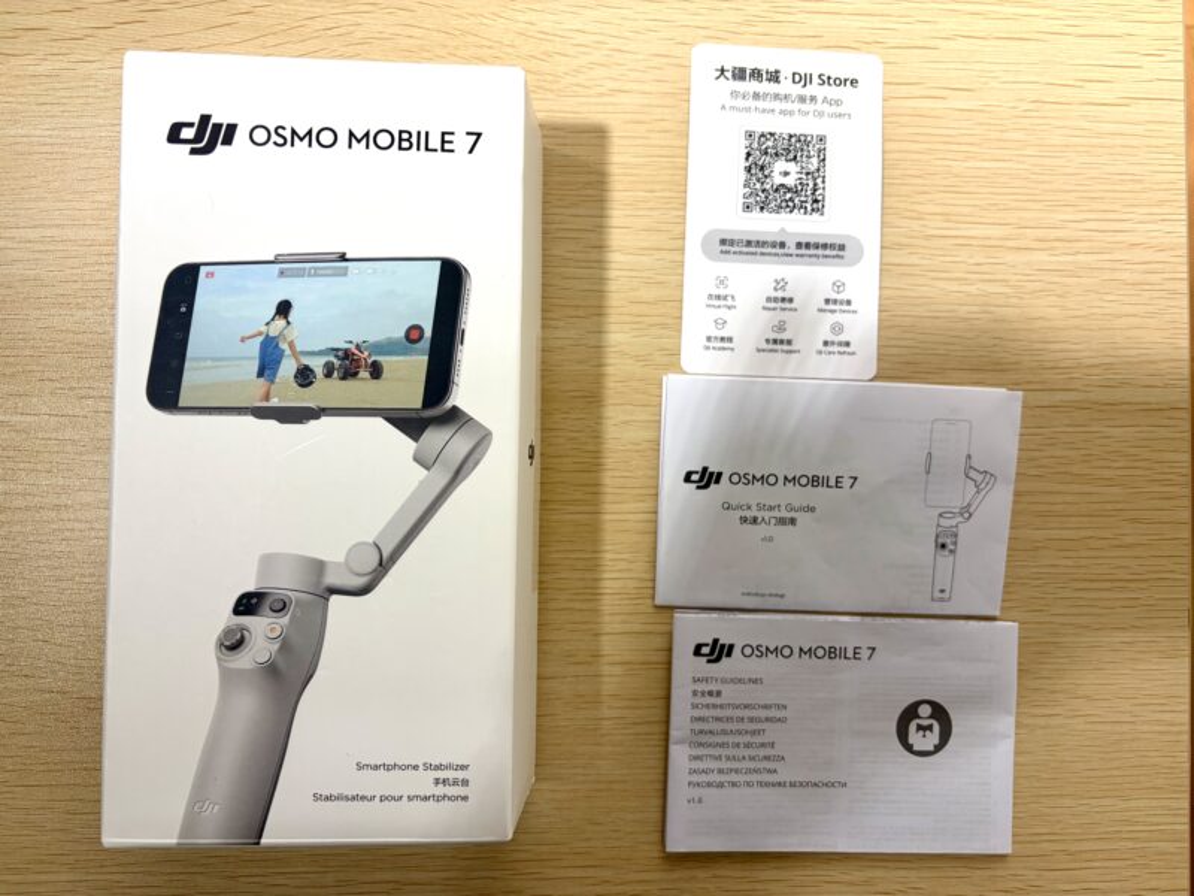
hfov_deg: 67.3
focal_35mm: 26
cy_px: 448
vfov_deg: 53.1
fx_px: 897
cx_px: 597
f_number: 1.6
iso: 32
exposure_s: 1/155
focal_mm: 5.96
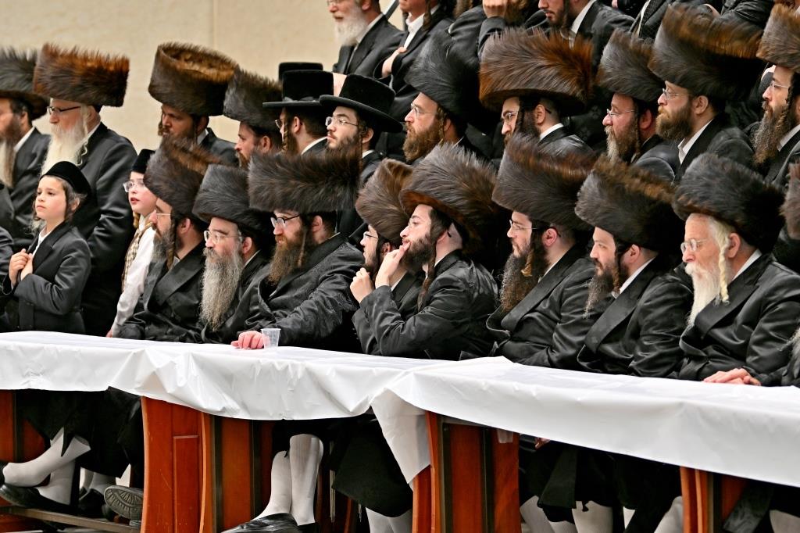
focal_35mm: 165
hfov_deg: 12.5
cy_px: 266
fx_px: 3665
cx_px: 400
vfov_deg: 8.3
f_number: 2.8
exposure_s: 1/200
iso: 200
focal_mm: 110
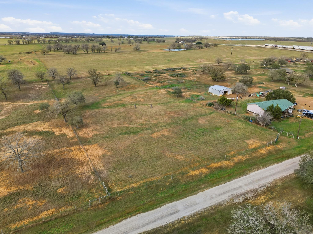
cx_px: 156
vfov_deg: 56.8
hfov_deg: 71.6
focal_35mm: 24
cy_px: 117
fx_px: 217
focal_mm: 6.7
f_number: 1.7
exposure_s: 1/320
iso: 140
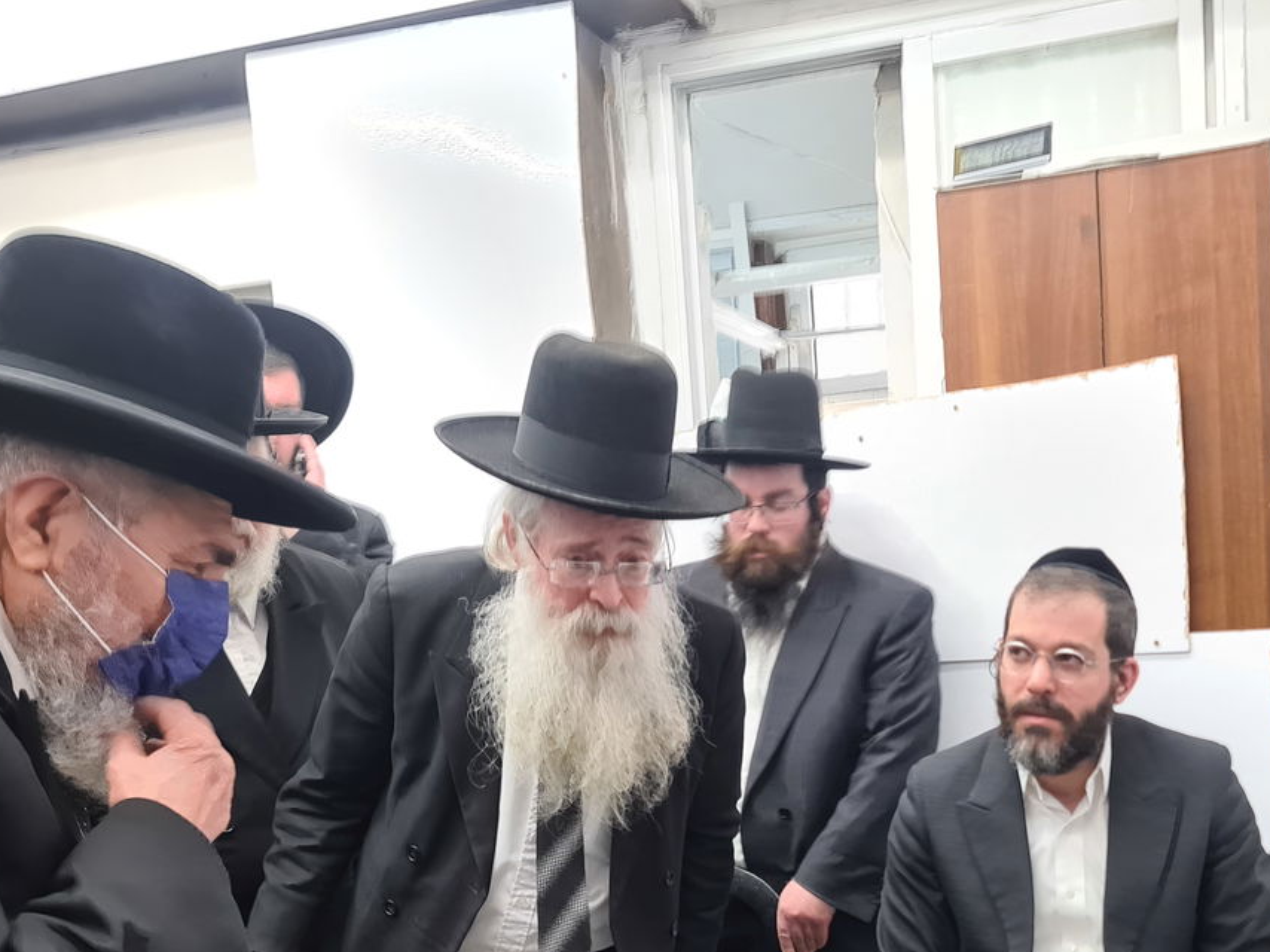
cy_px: 744
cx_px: 806
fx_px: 1504
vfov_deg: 34.2
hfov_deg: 45.3
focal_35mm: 41
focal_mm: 7
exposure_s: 1/50
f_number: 1.8
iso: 50
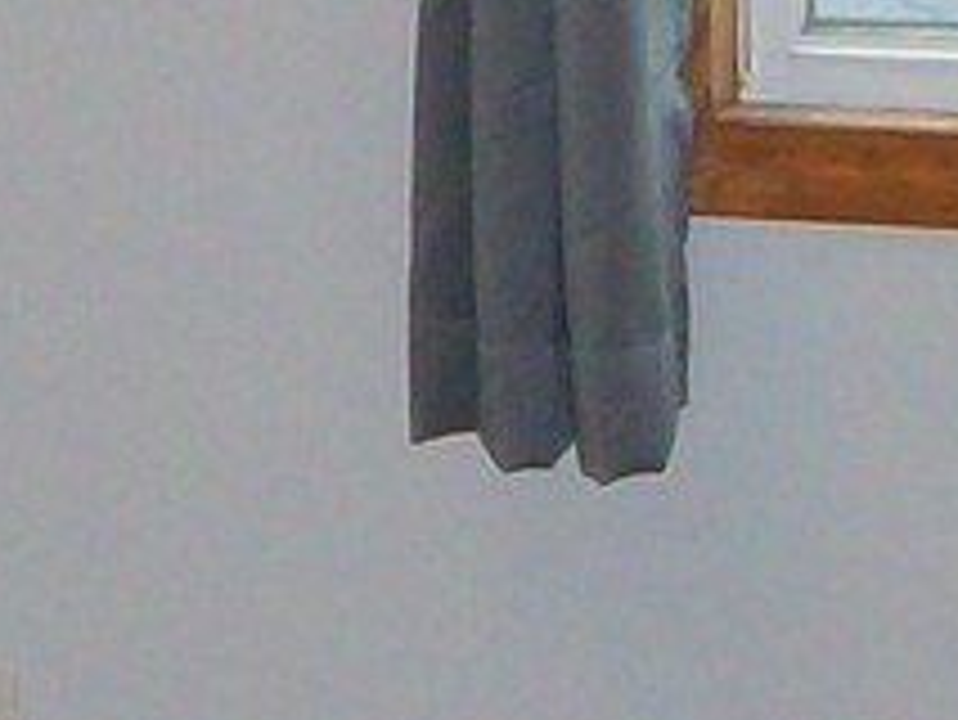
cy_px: -166
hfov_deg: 8.6
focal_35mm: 230
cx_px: 45
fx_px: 6369
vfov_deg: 6.4
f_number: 2.8
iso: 160
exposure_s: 1/60
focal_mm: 5.7
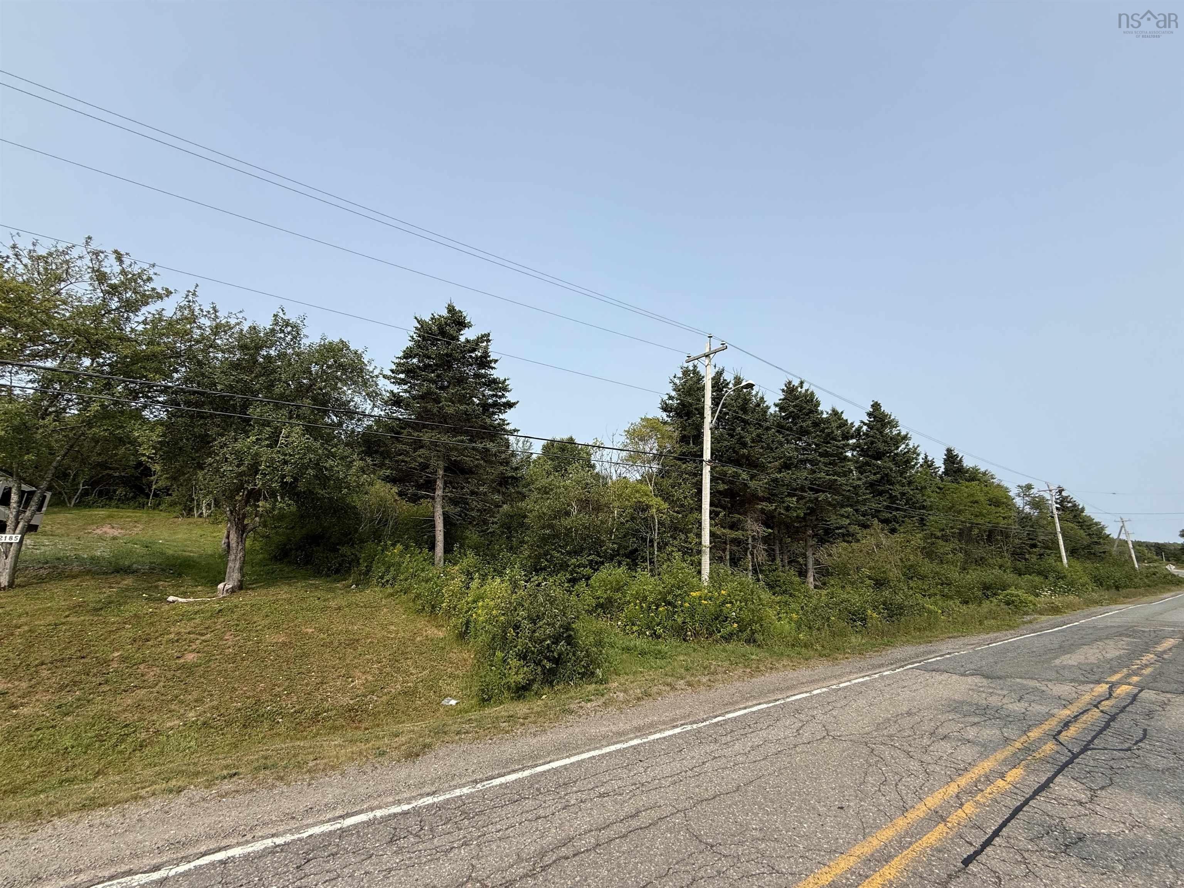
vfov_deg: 85.7
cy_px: 444
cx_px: 592
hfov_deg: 102.1
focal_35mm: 14
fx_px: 479
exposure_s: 1/1613
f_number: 2.2
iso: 50
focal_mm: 2.22
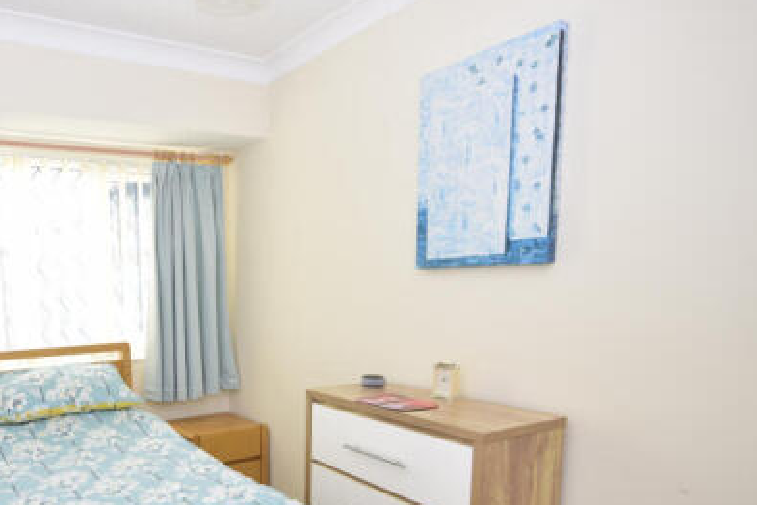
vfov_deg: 49.7
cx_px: 197
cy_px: 363
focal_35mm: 25
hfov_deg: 67.4
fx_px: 526
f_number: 6.3
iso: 250
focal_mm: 10
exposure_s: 1/160
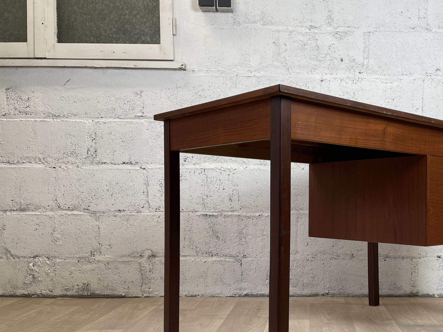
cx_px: 323
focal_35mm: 38
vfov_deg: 37.4
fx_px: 486
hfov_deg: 47.4
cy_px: 218
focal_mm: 4.2
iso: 40
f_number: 1.6
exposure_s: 1/100
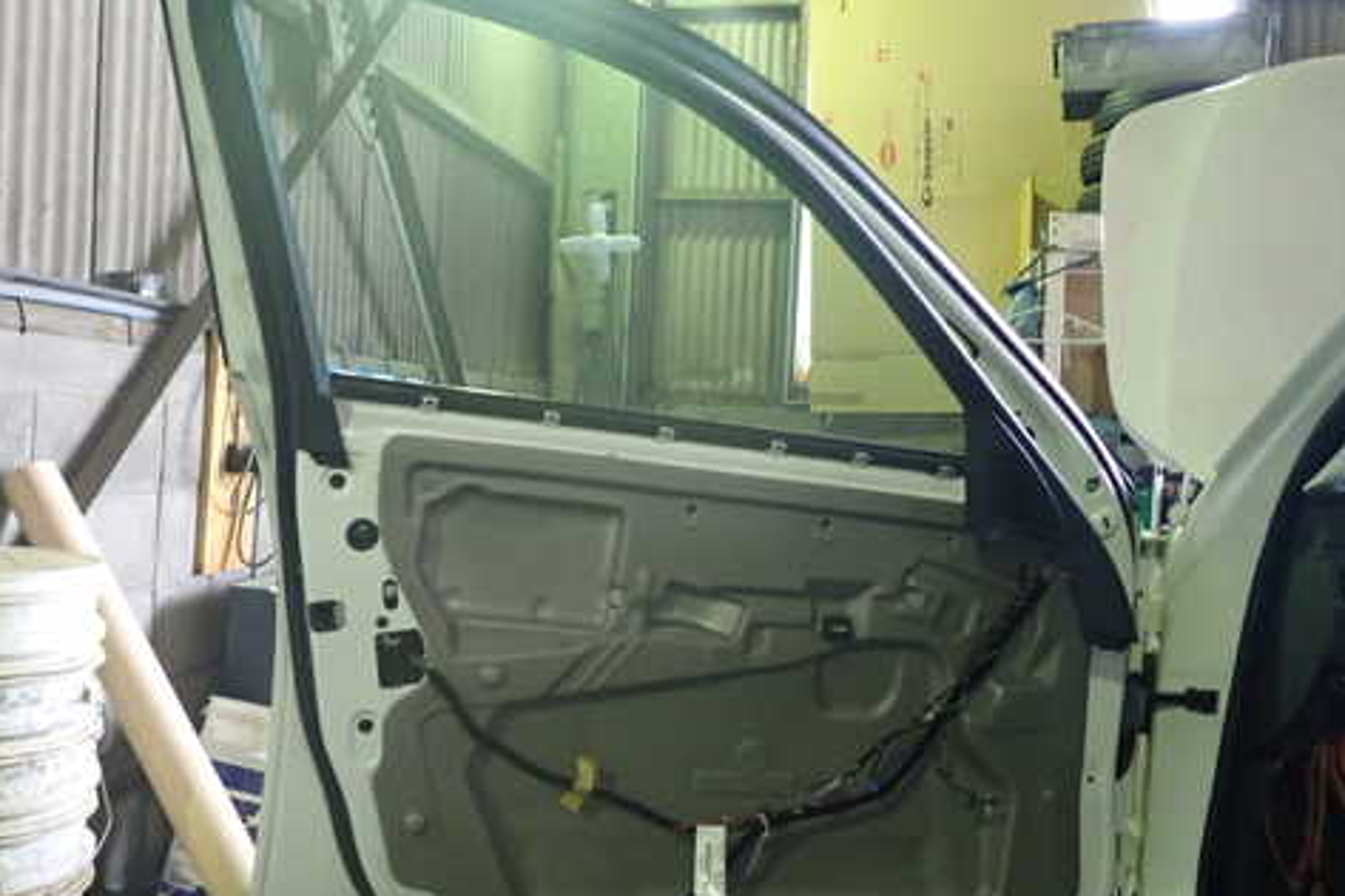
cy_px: 430
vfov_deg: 39.9
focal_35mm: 33
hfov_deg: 57.2
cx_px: 617
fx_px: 1232
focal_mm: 4.5
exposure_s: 1/30
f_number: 2
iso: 400
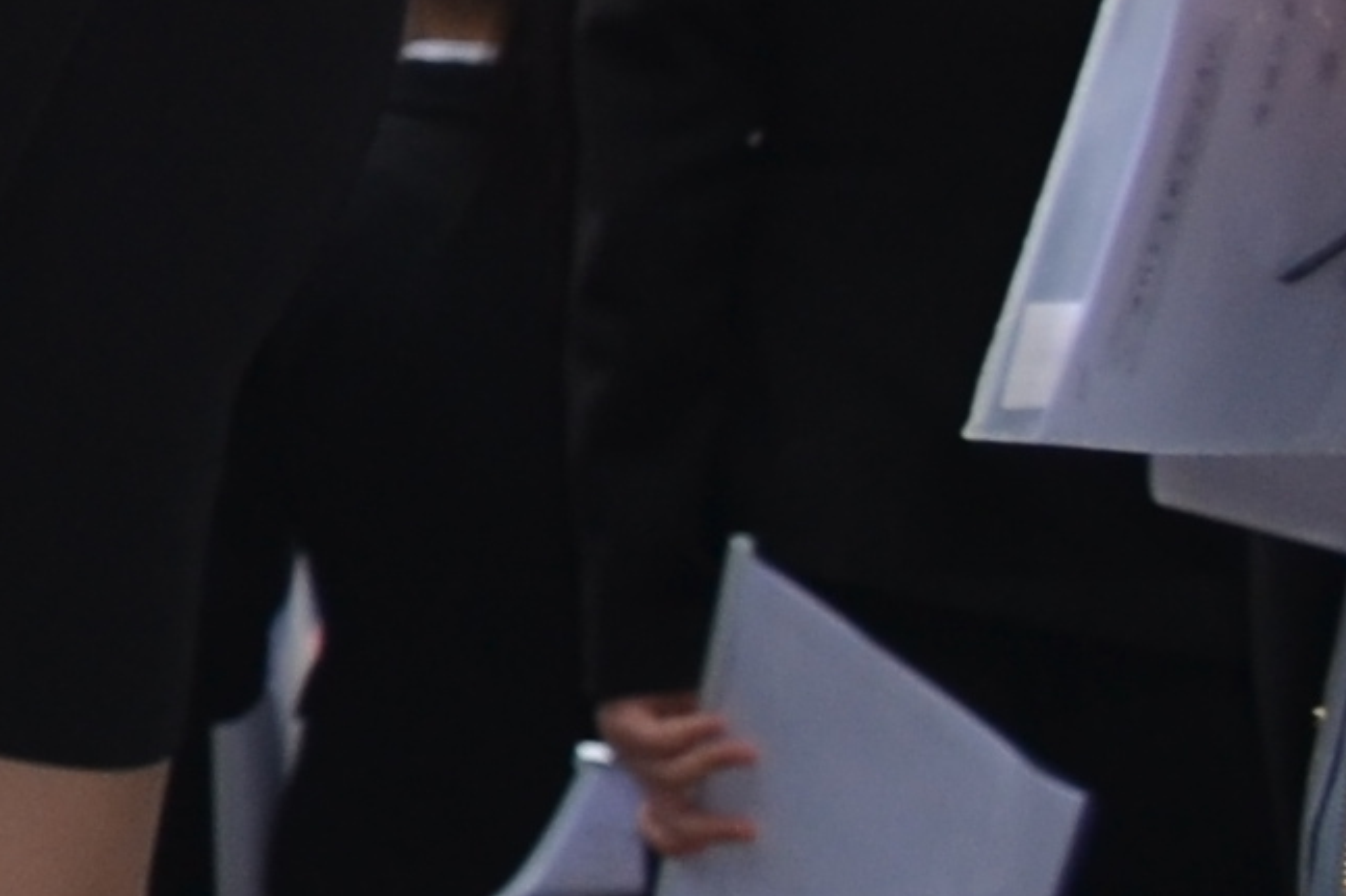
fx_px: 8522
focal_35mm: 228
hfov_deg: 7.7
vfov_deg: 5.7
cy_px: -1520
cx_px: -2919
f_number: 3.5
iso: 200
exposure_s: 1/200
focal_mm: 20
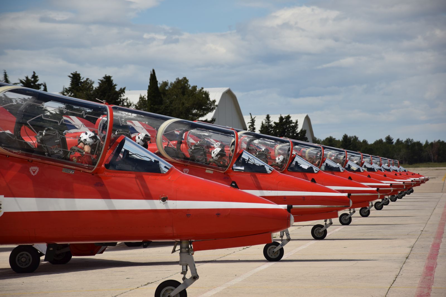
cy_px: 148
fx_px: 1951
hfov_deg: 13.0
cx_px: 223
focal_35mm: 158
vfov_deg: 8.7
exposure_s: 1/800
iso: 100
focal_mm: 105
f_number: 5.6
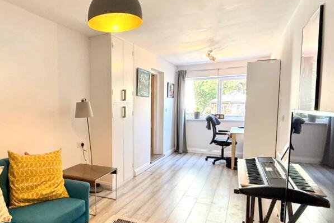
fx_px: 232
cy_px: 126
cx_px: 107
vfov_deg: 51.2
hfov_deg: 69.1
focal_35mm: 25
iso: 250
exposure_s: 1/100
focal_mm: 2.22
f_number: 2.2
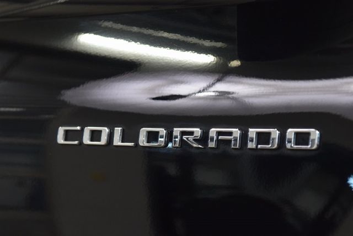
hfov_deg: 19.5
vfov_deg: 13.0
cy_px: 118
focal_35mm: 105
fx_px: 1030
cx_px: 176
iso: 1600
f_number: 6.3
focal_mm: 70
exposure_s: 1/30
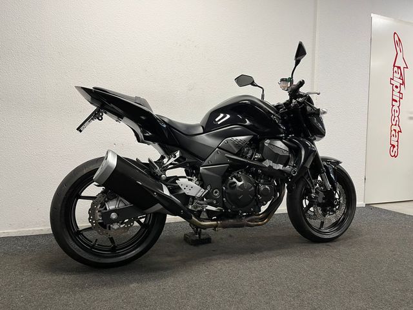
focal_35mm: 26
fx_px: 310
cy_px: 155
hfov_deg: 67.3
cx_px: 206
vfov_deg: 53.1
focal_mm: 5.1
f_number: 1.6
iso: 64
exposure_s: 1/50
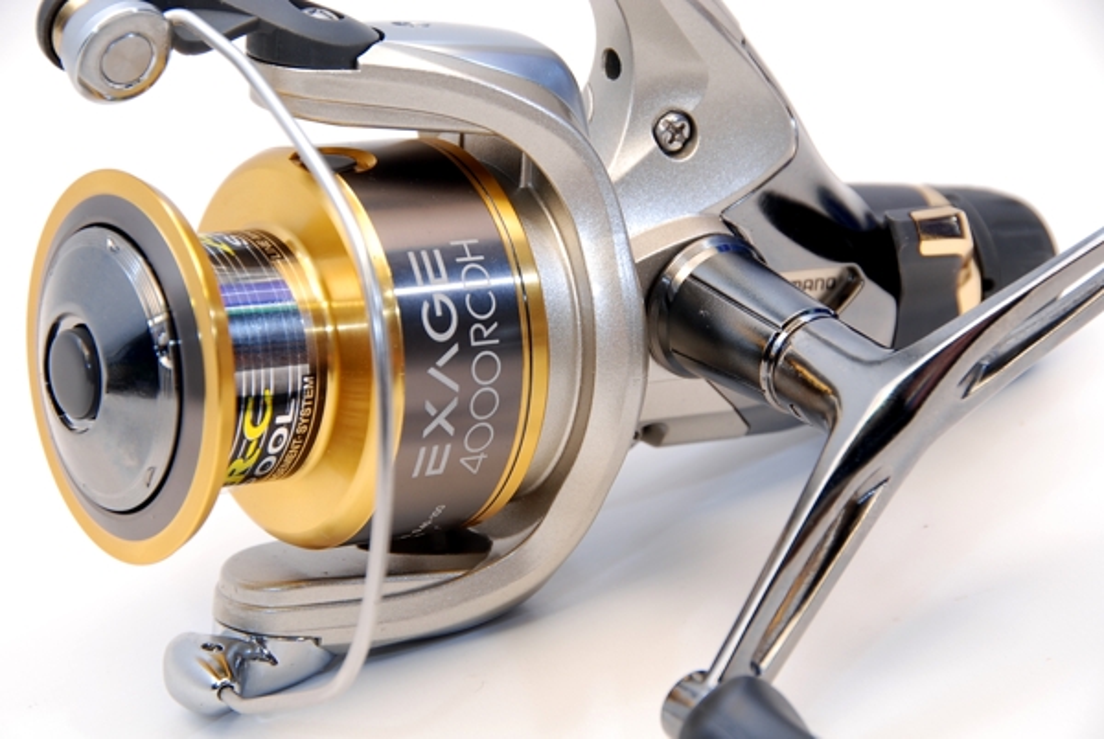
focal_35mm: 180
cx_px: 552
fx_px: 5528
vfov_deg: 7.7
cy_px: 370
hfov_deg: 11.4
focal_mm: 120
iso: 200
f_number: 10
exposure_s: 1/50
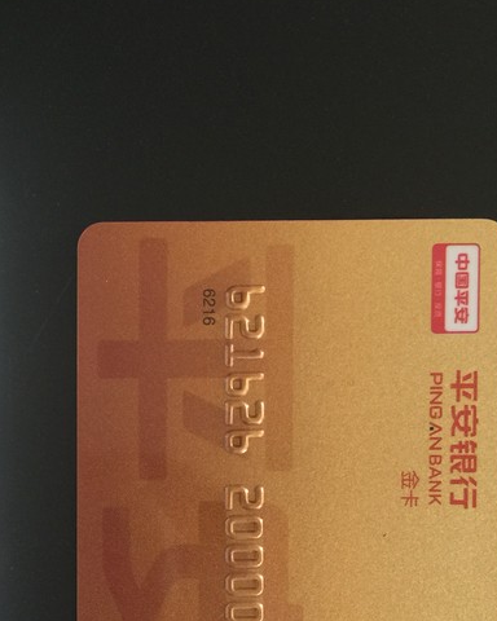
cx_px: 70
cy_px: 546
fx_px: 1085
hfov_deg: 25.2
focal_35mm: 59
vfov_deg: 30.7
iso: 50
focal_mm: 4.15
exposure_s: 1/15
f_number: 2.2
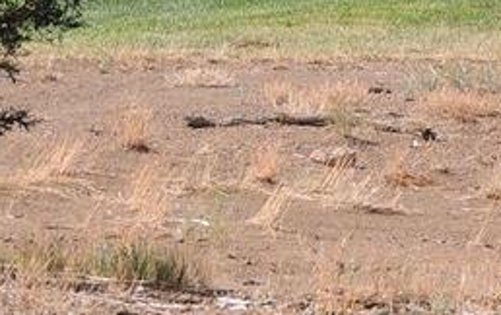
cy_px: -408
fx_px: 7752
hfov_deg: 3.7
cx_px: 462
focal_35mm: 567
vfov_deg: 2.3
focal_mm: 24
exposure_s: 1/500
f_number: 4.3
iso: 100
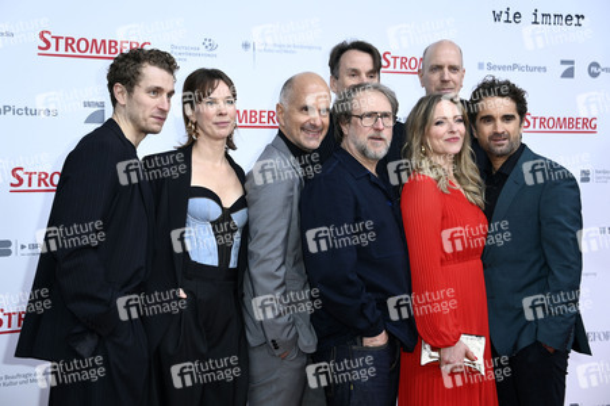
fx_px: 1151
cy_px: 203
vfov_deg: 20.0
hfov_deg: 29.7
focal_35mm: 68
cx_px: 305
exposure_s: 1/250
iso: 640
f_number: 4.8
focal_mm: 68
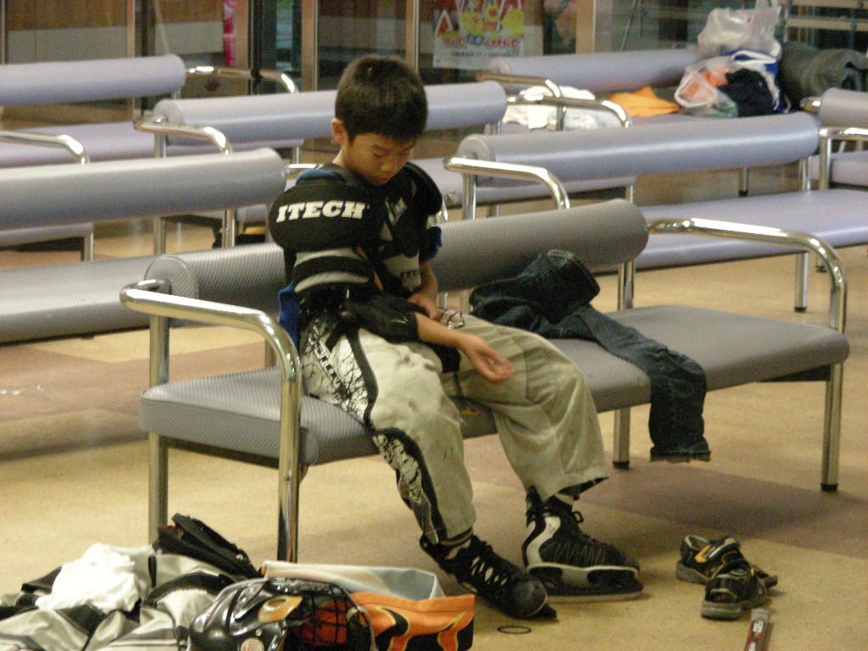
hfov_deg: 15.4
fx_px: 3210
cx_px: 434
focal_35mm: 128
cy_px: 326
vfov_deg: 11.6
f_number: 3.5
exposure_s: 1/7.5
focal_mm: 21.3
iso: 800
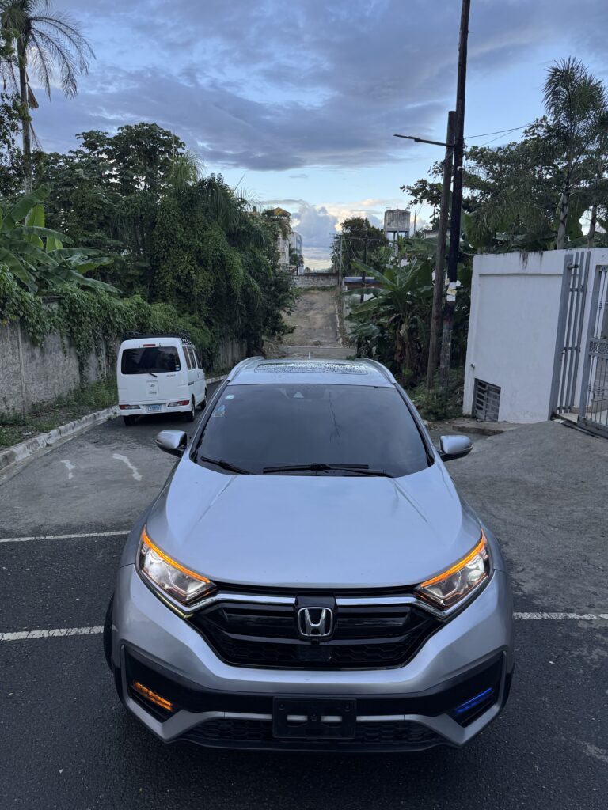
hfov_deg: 56.8
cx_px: 304
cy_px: 405
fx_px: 562
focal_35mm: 24
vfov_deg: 71.6
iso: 80
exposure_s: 1/379
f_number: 1.78
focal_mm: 6.76
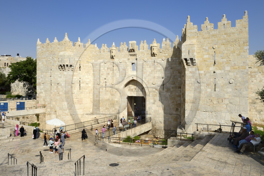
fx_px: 227
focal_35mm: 31
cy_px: 88
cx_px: 132
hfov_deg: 60.3
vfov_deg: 42.3
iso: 200
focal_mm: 31
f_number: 11
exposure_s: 1/400
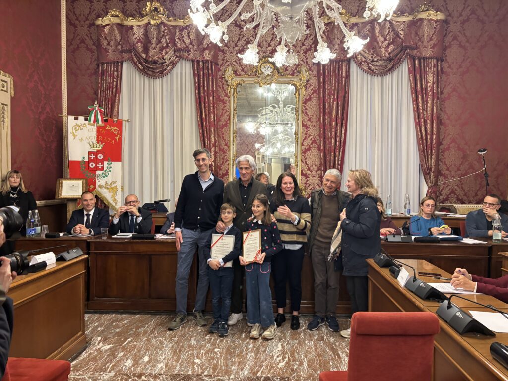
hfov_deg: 67.3
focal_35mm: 26
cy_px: 190
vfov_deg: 53.1
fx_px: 382
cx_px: 254
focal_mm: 5.96
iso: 500
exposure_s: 1/50
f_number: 1.6
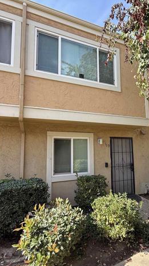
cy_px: 137
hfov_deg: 52.8
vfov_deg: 83.9
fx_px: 148
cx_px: 96
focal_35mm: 21
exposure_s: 1/142
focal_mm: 2.22
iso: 50
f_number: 2.2
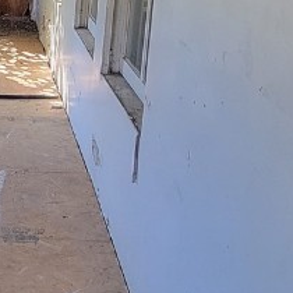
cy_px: -14
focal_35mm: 56
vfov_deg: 28.3
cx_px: -73
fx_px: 536
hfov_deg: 26.6
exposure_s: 1/60
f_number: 2.2
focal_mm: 2.2
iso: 250
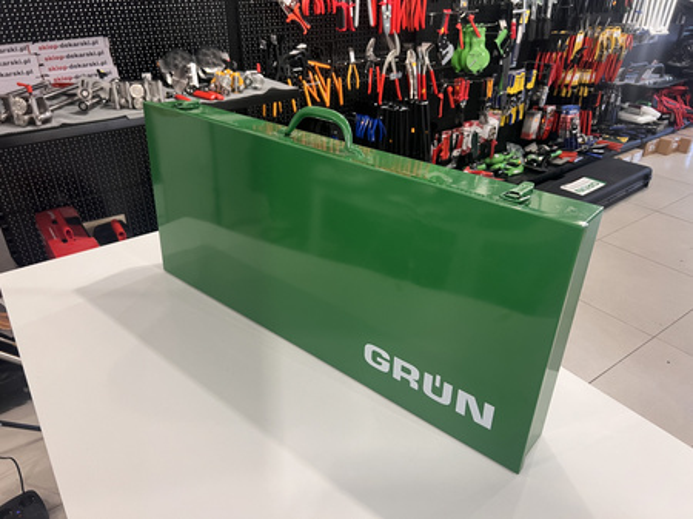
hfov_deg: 67.3
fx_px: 520
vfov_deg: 53.0
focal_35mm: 26
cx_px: 346
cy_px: 260
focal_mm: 5.7
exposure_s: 1/50
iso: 125
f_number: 1.5
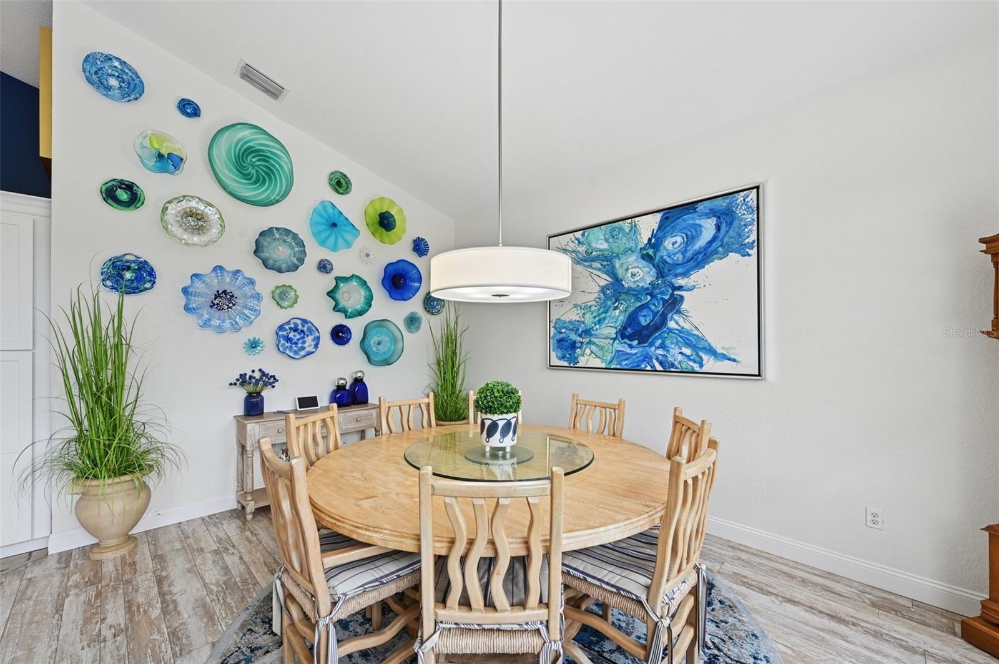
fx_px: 388
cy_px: 332
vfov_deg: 81.1
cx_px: 500
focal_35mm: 14
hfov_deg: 104.3
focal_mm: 14
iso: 400
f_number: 8
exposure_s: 1/40
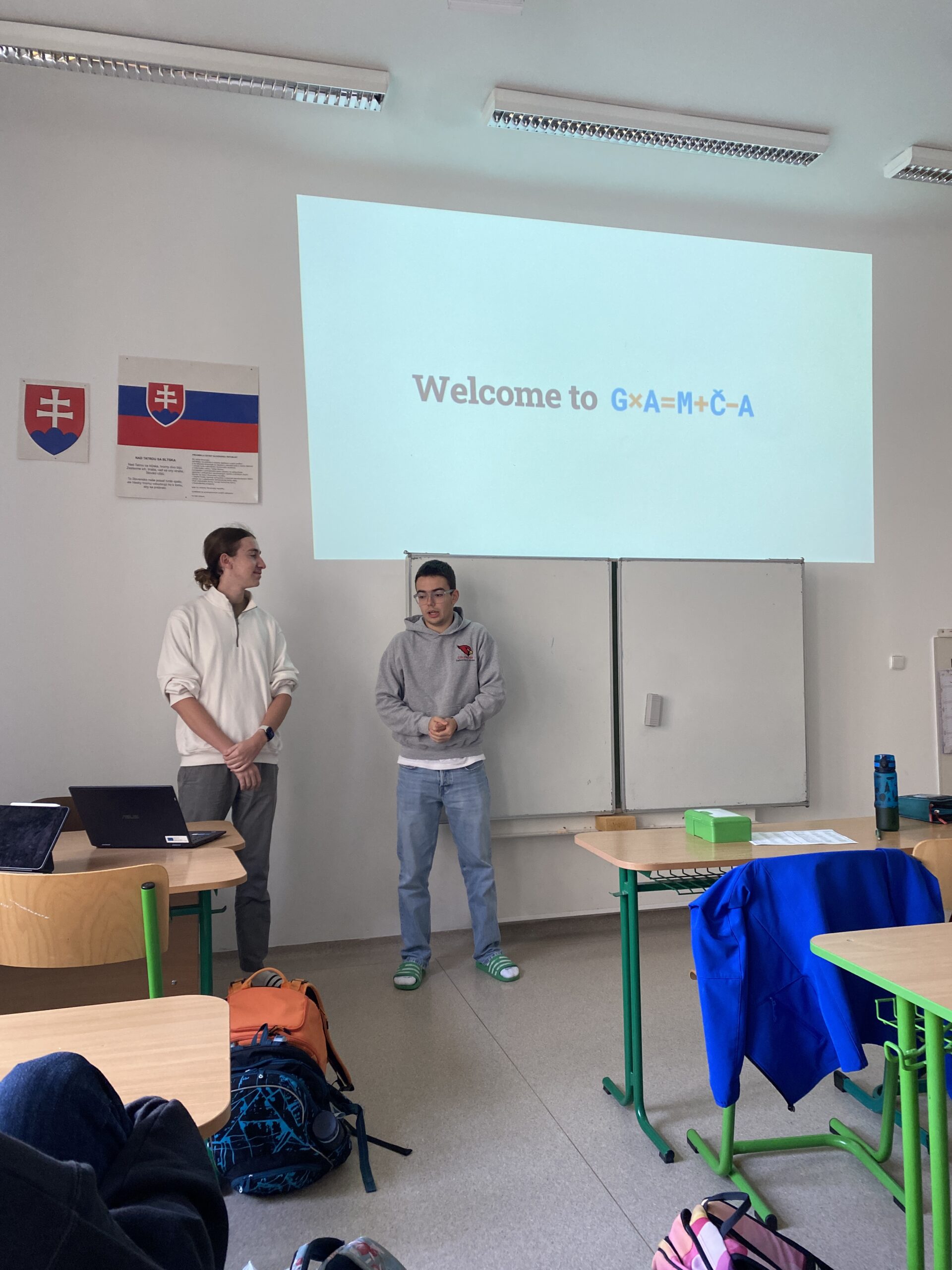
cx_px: 476
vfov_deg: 67.3
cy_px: 635
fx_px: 953
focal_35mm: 26
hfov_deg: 53.1
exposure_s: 1/108
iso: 125
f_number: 1.8
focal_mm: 4.25
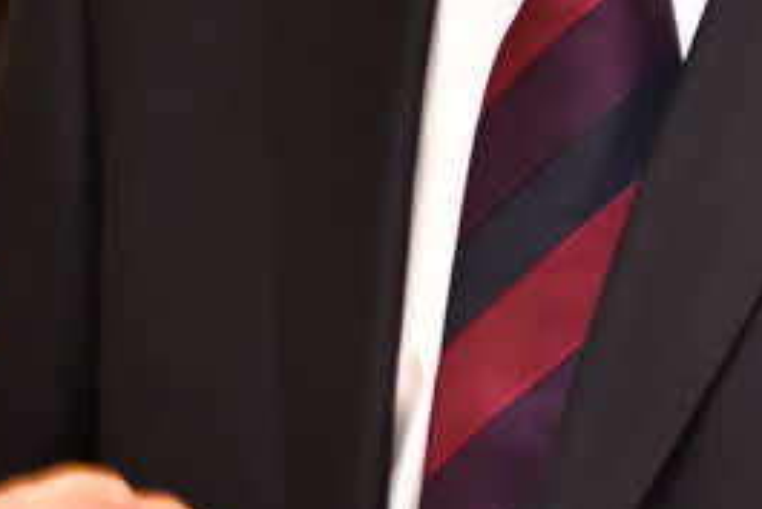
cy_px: -569
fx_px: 5824
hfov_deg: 7.5
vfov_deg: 4.9
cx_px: 595
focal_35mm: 275
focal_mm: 52
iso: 800
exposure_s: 1/100
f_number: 2.8
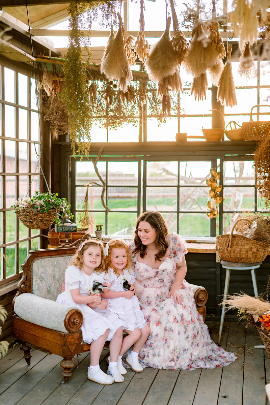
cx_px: 135
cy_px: 202
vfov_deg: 39.6
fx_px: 563
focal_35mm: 50
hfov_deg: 27.0
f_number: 2.2
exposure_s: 1/160
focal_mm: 50
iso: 640
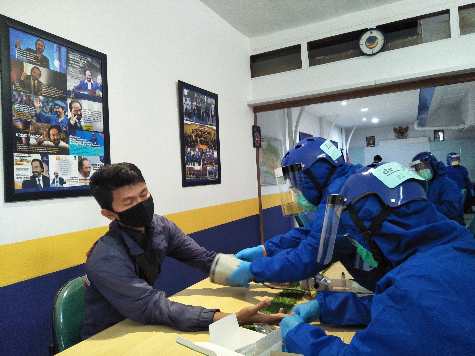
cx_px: 238
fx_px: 274
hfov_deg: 81.7
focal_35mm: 20
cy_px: 178
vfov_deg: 66.0
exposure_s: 1/33
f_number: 2.2
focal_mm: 3.46
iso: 307
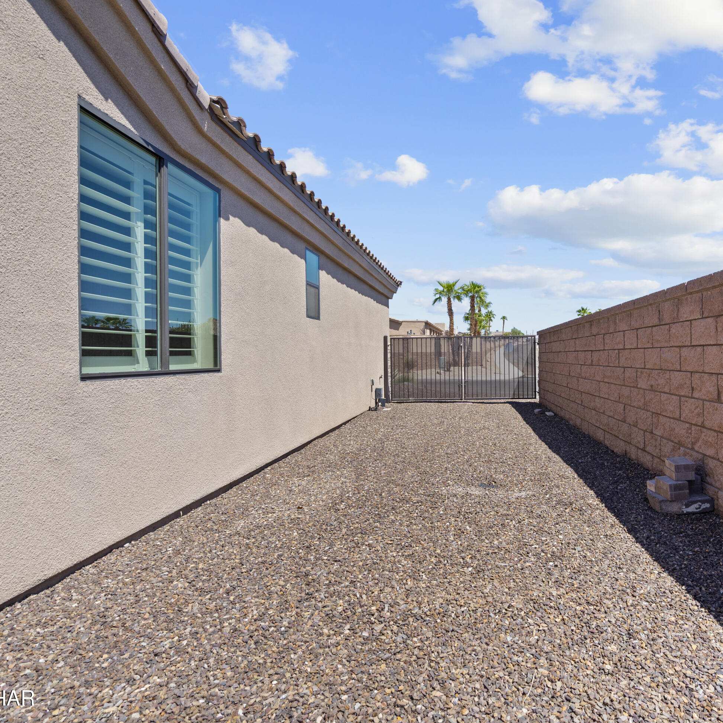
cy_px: 360
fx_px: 496
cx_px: 469
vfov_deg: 72.1
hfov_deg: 70.5
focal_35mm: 21
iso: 400
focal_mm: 16
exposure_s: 1/320
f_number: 8
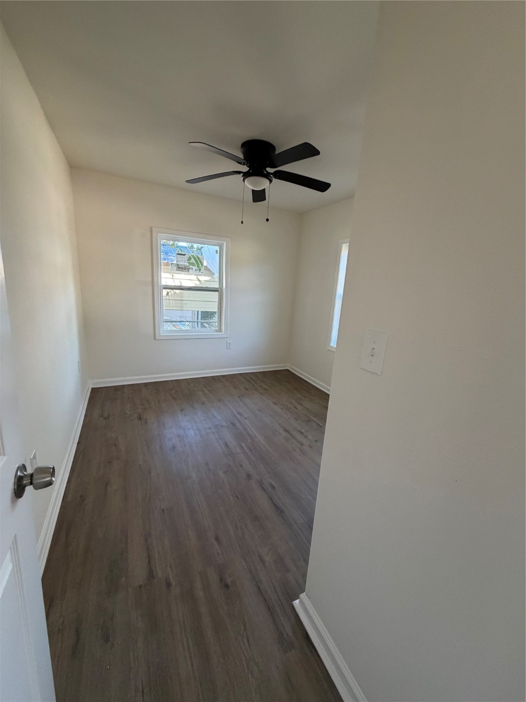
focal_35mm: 14
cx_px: 263
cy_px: 351
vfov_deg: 102.1
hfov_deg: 85.7
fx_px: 284
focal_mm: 2.22
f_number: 2.2
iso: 320
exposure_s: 1/81
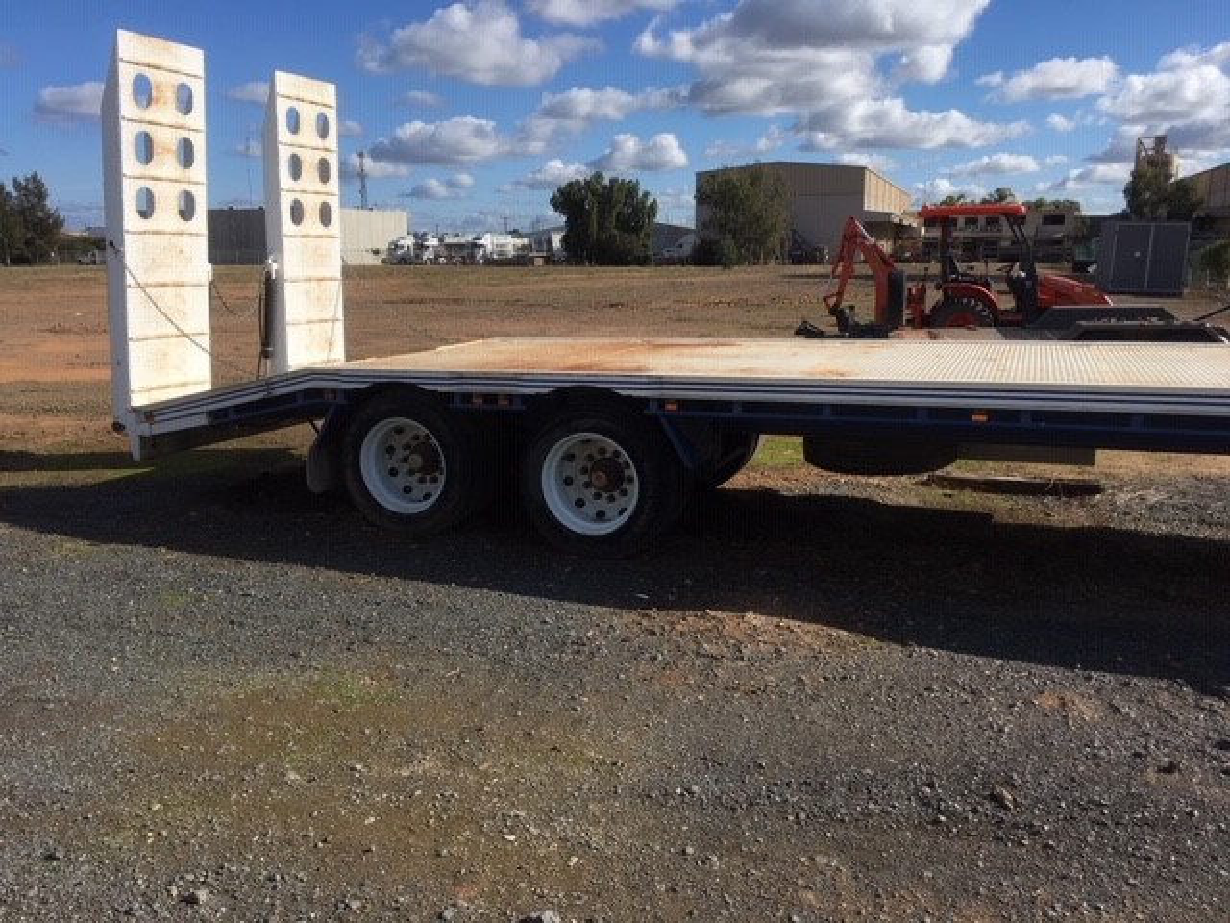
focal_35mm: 29
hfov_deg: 61.7
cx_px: 615
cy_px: 462
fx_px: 1030
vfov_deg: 48.2
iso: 25
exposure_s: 1/2404
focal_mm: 4.15
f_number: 2.2
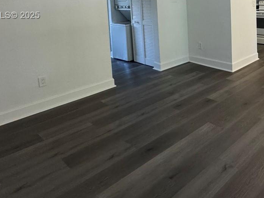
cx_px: 224
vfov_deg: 40.5
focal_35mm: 32
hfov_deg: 51.9
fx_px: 244
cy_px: 16
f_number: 2.2
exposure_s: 1/60
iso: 500
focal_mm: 2.22
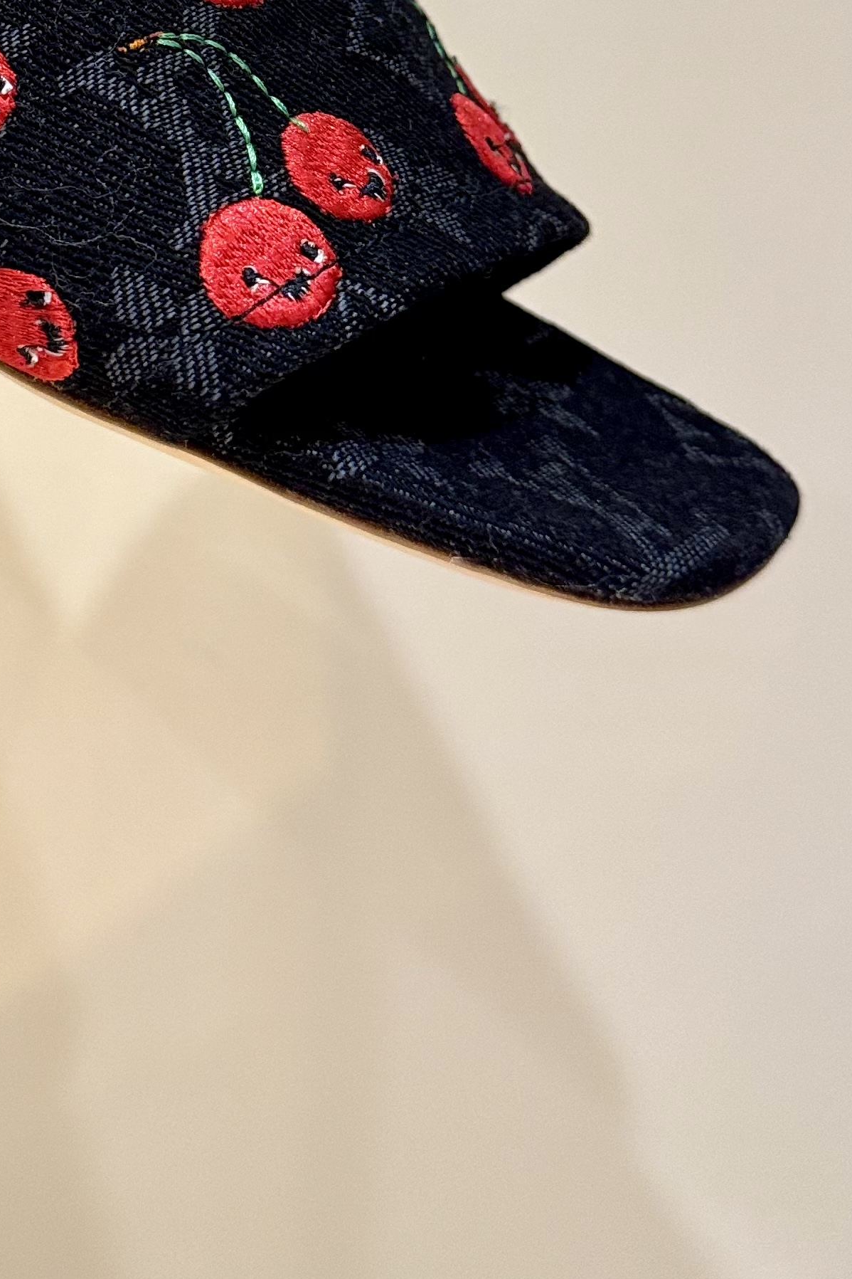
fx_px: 1988
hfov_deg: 23.6
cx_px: 109
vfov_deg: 32.8
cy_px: 11
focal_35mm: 56
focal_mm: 6.76
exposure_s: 1/50
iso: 400
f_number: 1.78
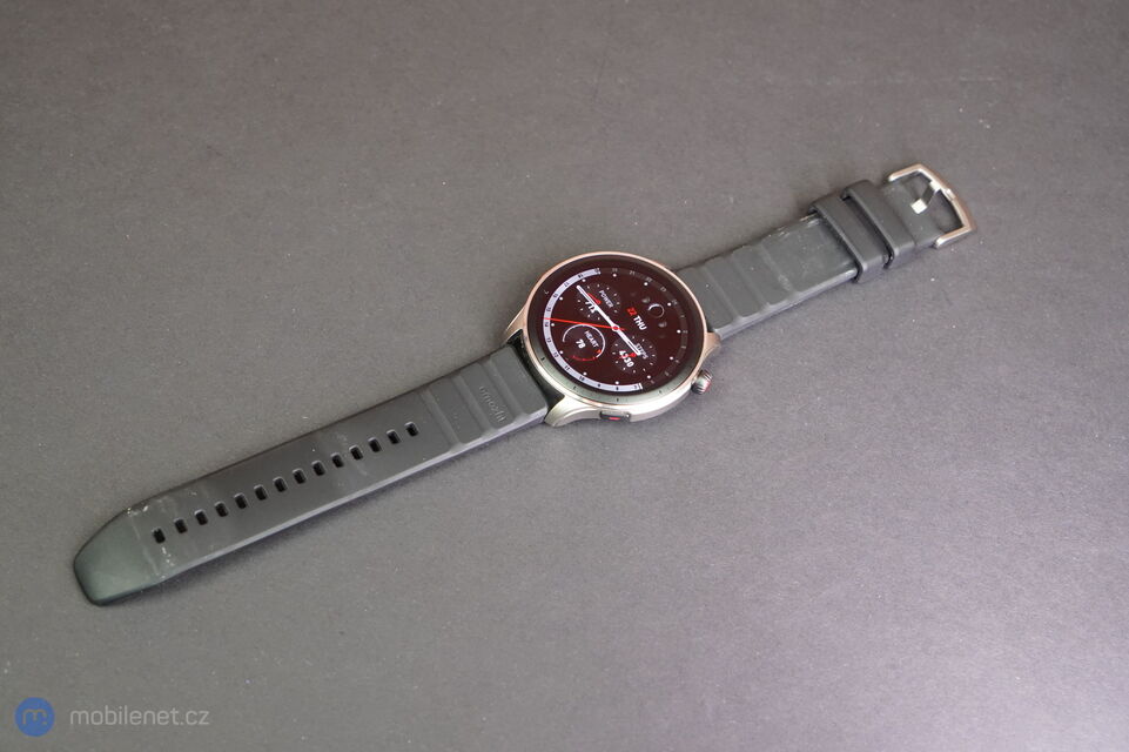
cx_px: 564
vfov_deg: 28.6
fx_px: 1473
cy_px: 376
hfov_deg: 41.9
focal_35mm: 47
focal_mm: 47
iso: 4000
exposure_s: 1/160
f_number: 7.1
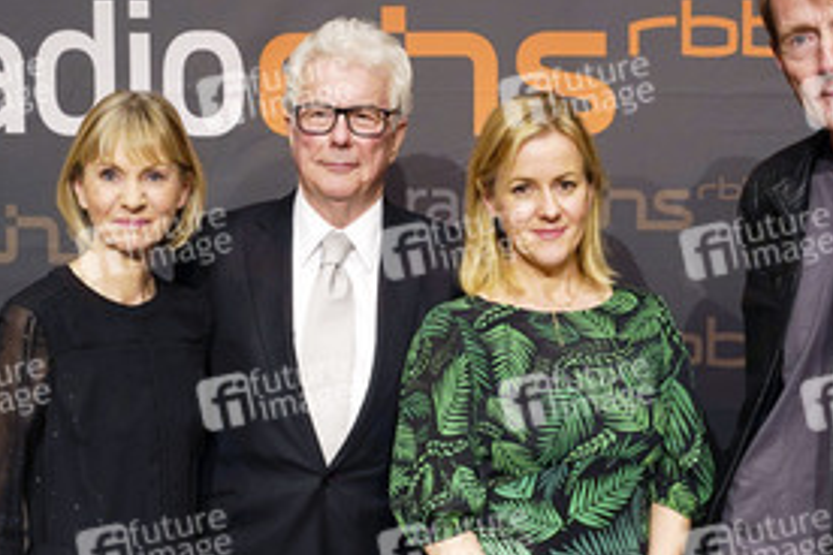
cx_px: 496
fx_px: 1851
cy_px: 320
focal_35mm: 80
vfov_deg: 17.1
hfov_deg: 25.3
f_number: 5.6
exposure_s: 1/50
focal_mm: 49
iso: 1600
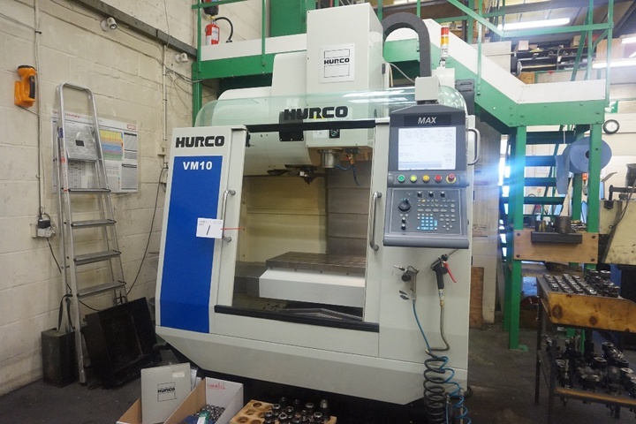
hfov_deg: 73.7
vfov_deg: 53.1
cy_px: 212
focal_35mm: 24
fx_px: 424
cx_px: 318
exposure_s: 1/160
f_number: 3.5
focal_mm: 16
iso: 2000
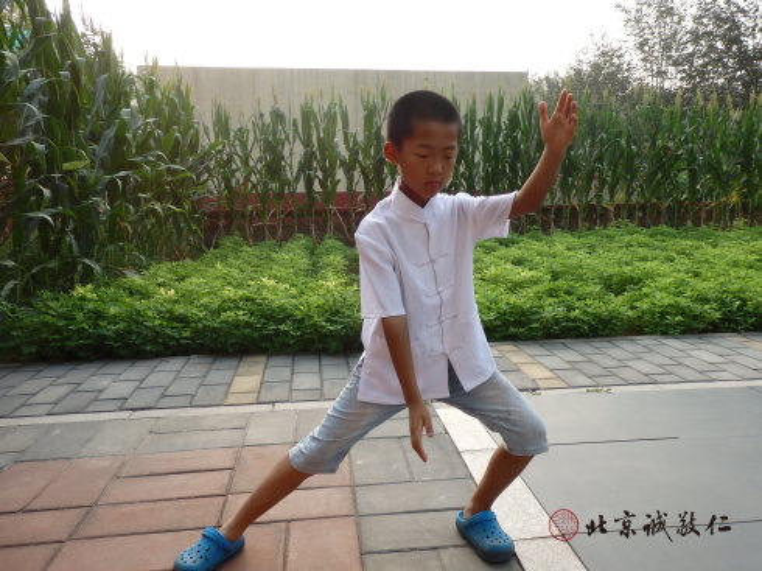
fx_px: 594
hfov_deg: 65.3
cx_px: 381
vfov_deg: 51.3
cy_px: 286
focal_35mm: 27
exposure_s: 1/250
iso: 100
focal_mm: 5
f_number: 3.2
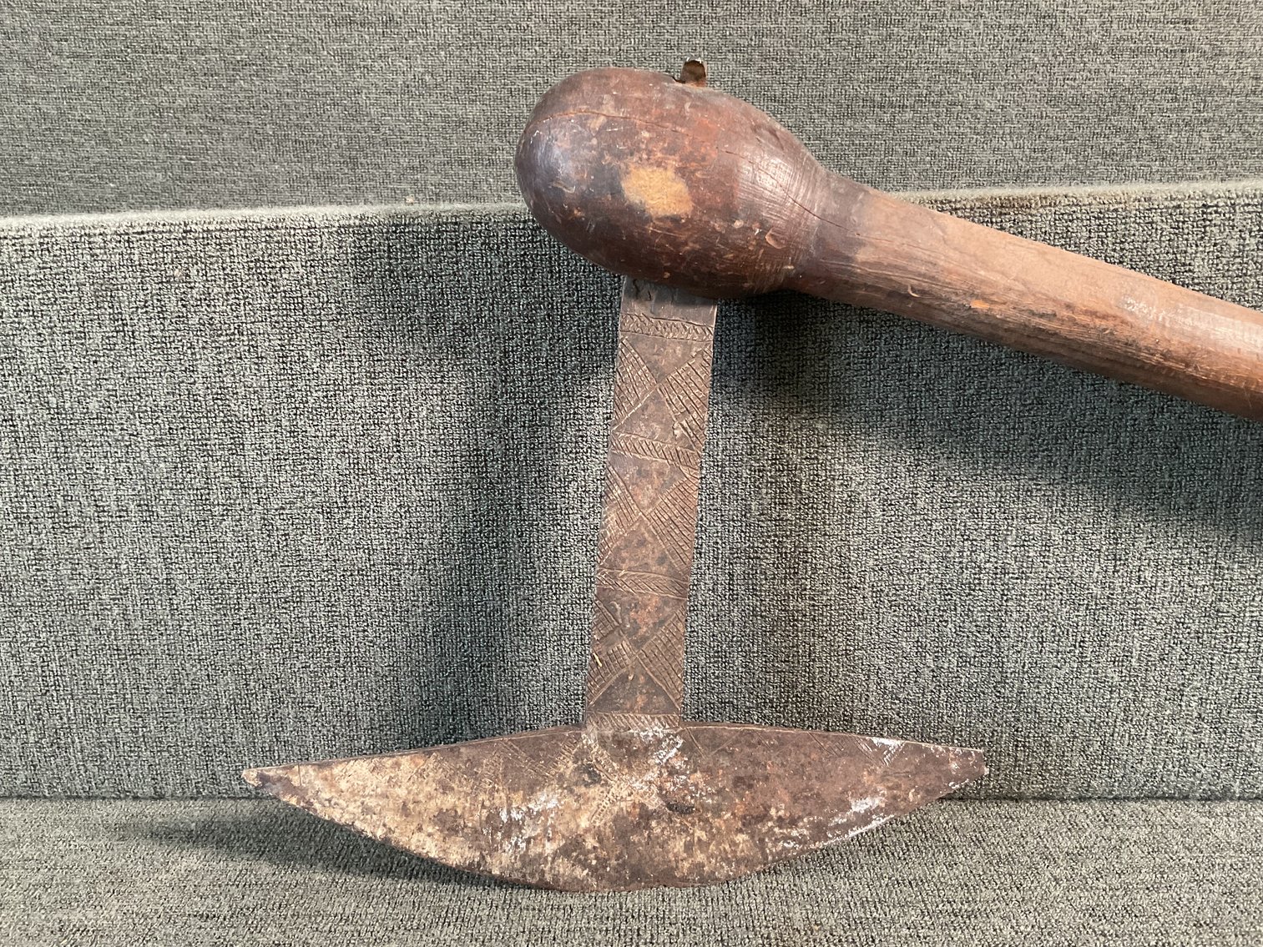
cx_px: 632
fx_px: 1058
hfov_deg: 61.7
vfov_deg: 48.2
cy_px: 474
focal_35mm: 29
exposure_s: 1/40
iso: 200
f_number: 1.8
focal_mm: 3
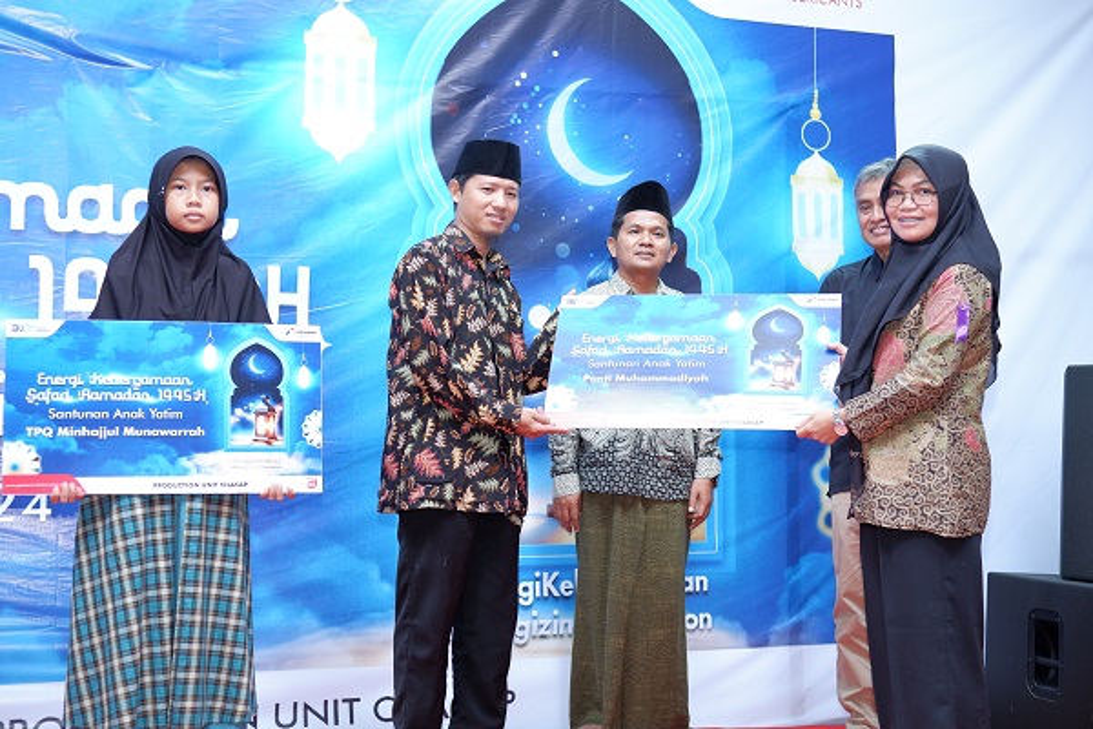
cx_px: 546
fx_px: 1518
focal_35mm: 50
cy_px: 364
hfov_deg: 39.6
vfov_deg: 27.0
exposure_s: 1/160
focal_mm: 33
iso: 800
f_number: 2.2
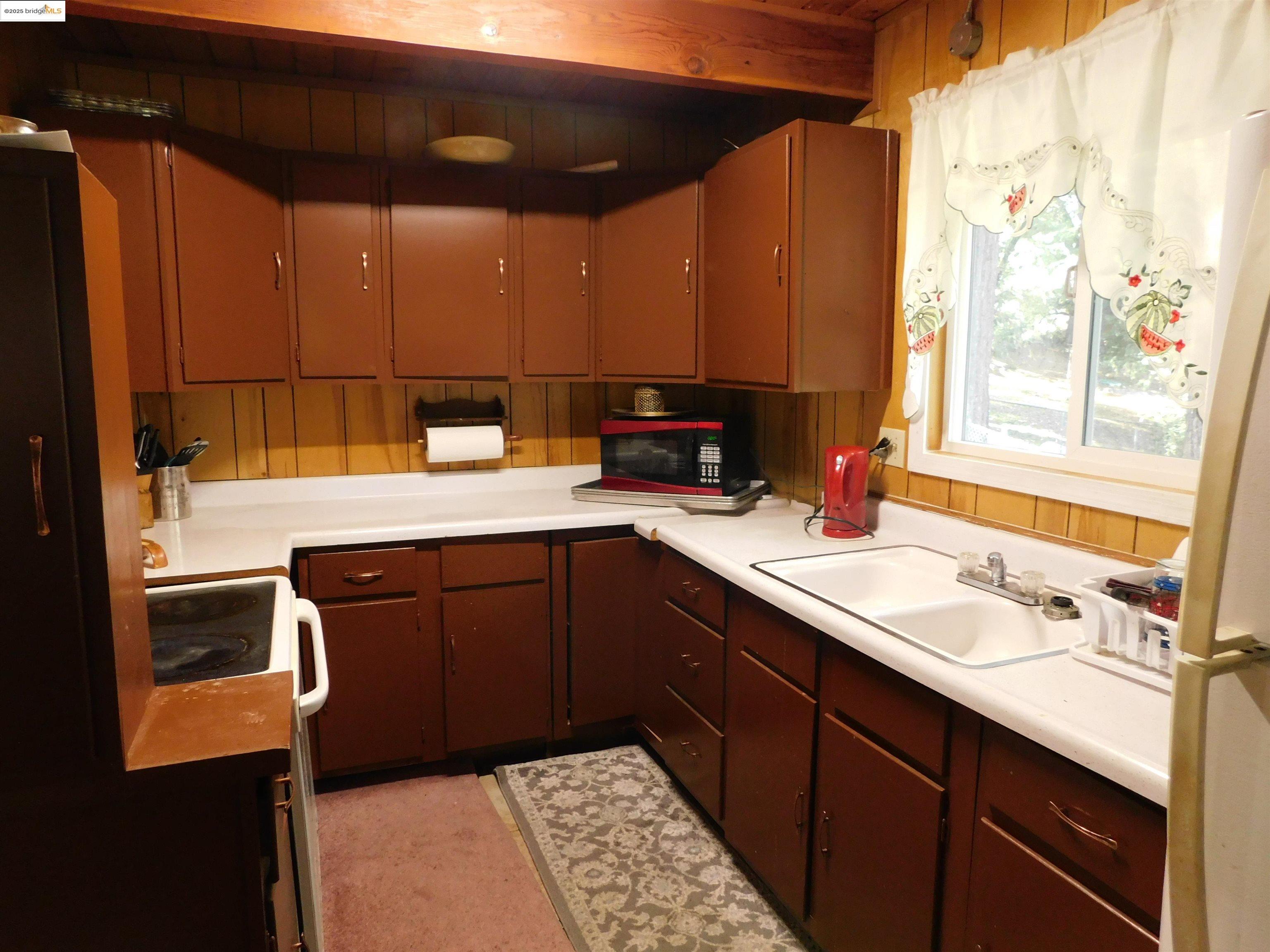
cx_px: 635
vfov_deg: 58.9
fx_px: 844
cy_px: 476
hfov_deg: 73.9
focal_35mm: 23
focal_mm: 4
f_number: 3
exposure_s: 1/25
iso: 400
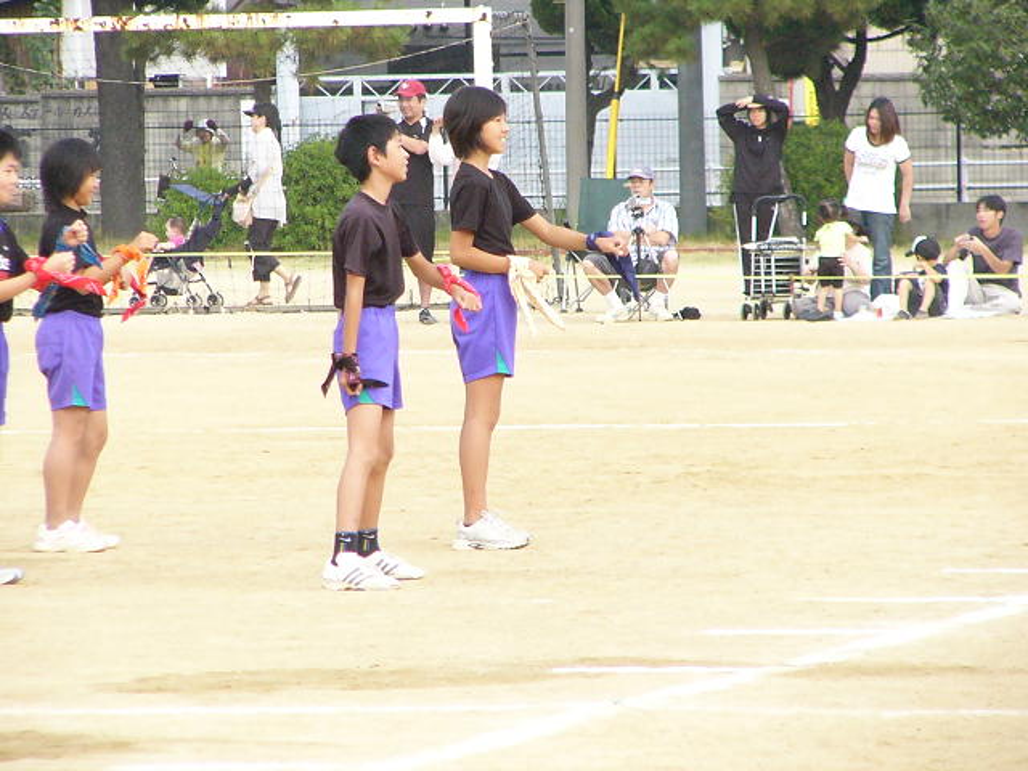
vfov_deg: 4.7
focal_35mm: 316
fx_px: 9384
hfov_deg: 6.3
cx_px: 514
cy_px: 386
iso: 200
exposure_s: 1/800
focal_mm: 41.6
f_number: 7.3
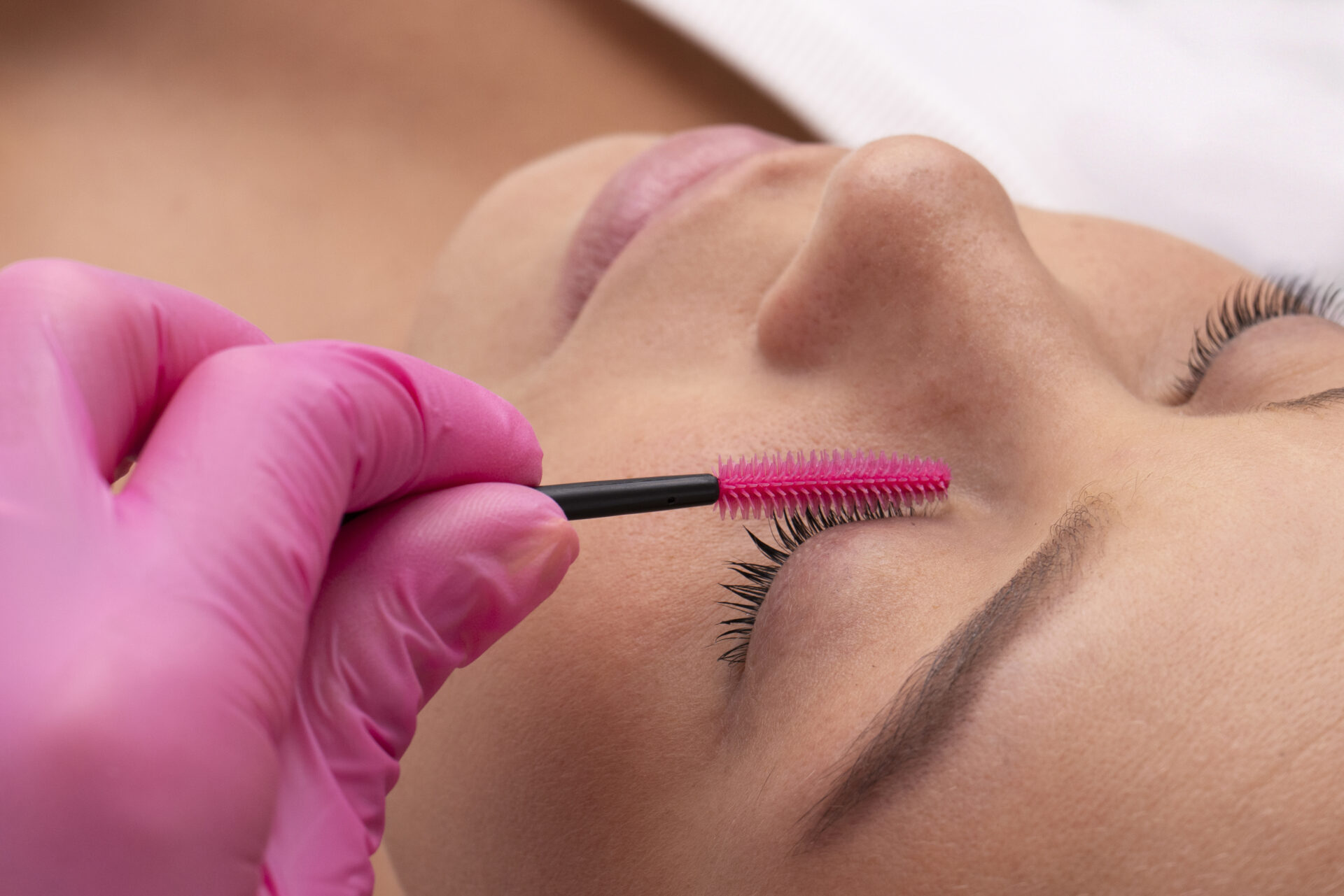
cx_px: 672
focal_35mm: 96
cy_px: 448
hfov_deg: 21.2
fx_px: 3585
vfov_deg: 14.3
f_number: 9
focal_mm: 64
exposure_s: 1/160
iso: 640
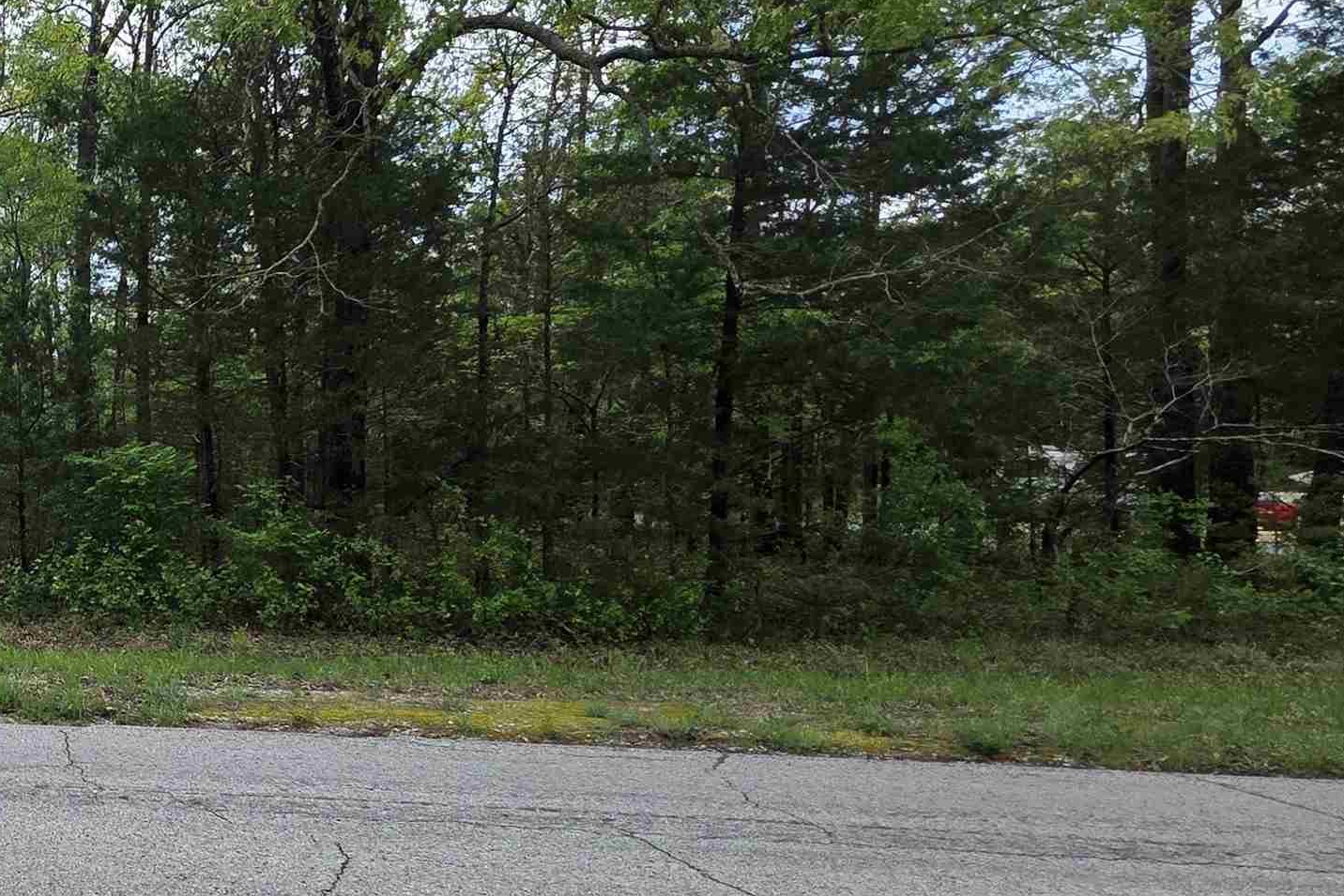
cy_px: 492
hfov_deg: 50.4
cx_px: -23
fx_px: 1083
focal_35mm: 29
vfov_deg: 44.9
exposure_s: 1/997
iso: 40
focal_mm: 2.2
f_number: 1.9
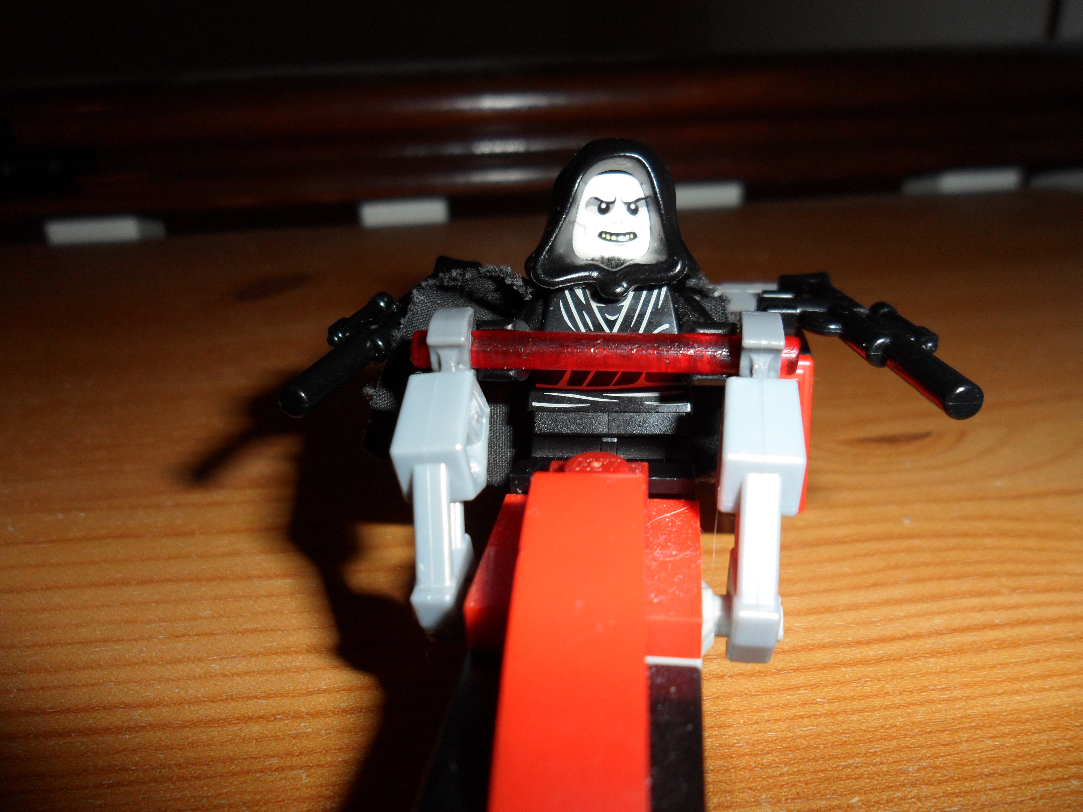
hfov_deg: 65.3
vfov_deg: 51.4
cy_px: 406
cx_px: 542
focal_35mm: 27
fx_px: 845
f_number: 8.9
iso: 100
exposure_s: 1/45
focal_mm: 4.9
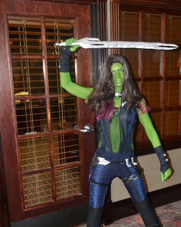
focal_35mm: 43
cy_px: 136
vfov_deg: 42.7
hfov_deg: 34.8
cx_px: 108
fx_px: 288
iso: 3200
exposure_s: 1/60
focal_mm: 20
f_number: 7.1
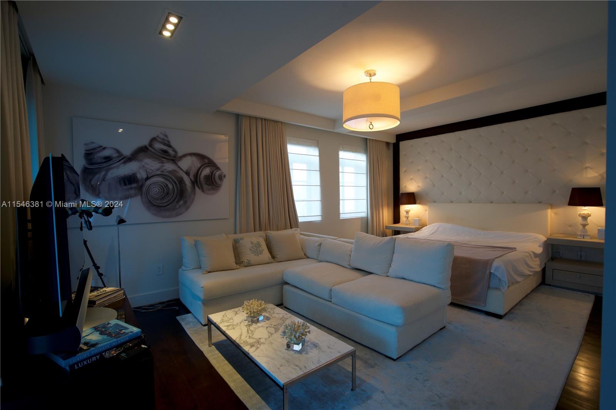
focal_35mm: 16
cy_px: 205
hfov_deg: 96.7
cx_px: 308
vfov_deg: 73.7
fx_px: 274
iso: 400
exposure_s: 1/13
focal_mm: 16
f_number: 8
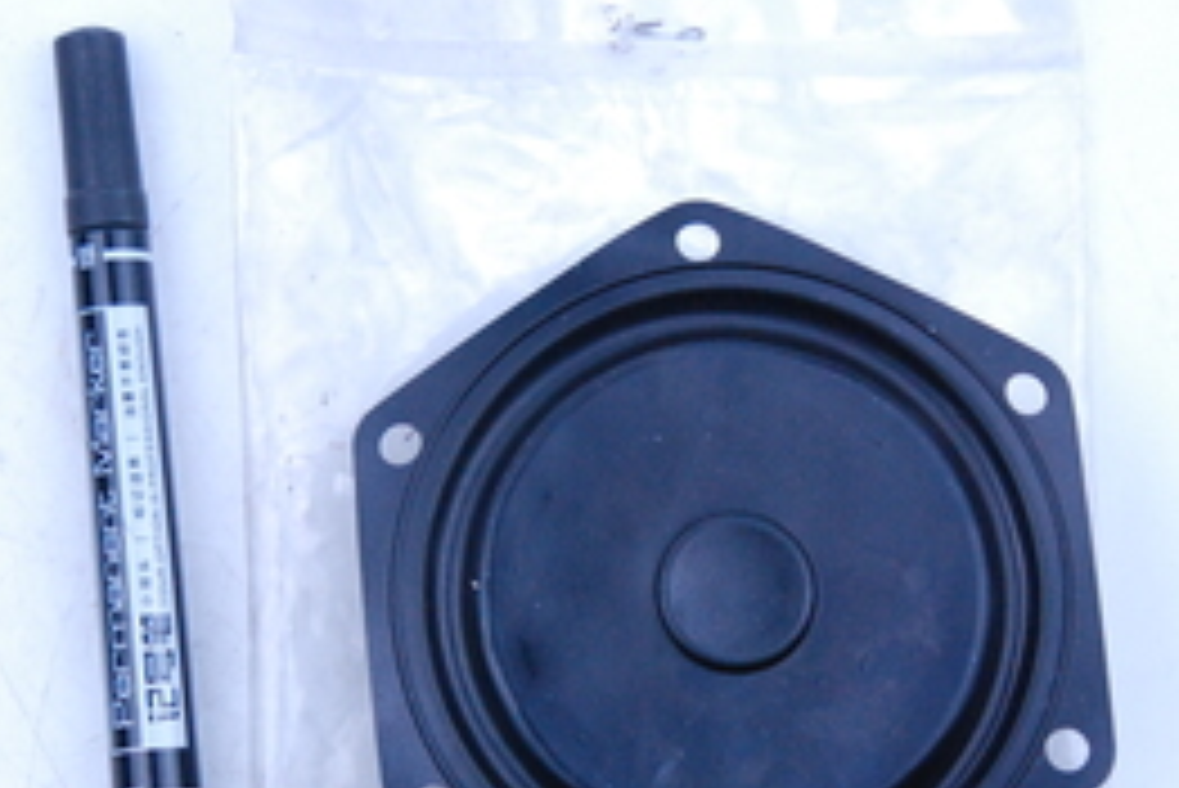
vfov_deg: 9.2
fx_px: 4882
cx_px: 675
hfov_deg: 13.8
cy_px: 637
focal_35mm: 149
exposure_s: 1/640
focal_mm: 52
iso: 1250
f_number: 5
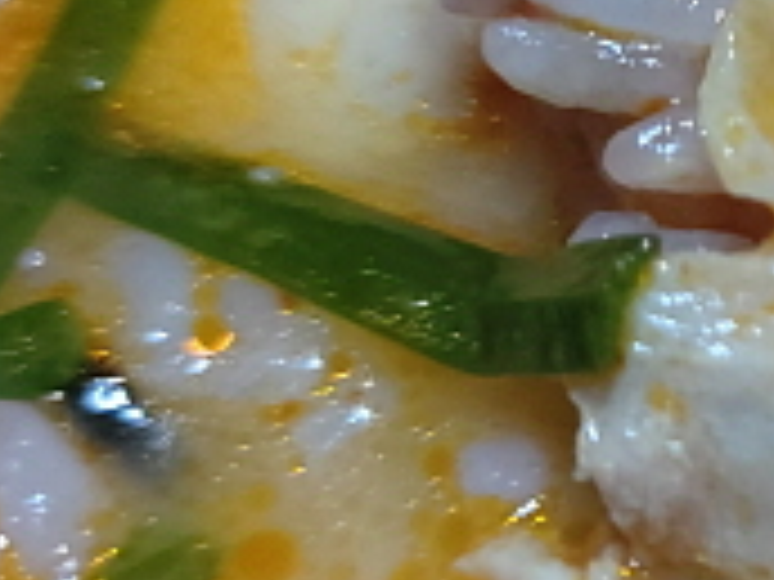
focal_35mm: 93
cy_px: 171
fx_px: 2079
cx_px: 1102
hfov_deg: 19.0
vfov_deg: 15.8
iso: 250
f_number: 2
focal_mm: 4.58
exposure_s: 1/30
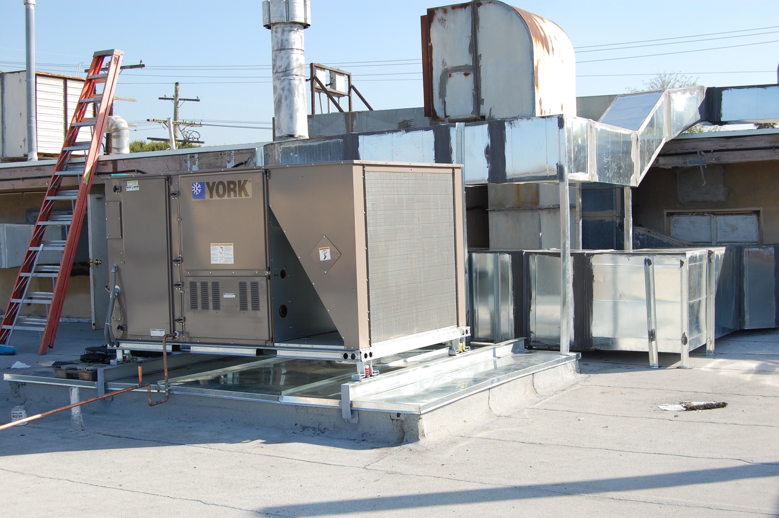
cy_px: 259
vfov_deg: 28.0
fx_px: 1038
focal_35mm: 48
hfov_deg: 41.1
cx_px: 390
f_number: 8
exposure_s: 1/250
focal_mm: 32
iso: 200
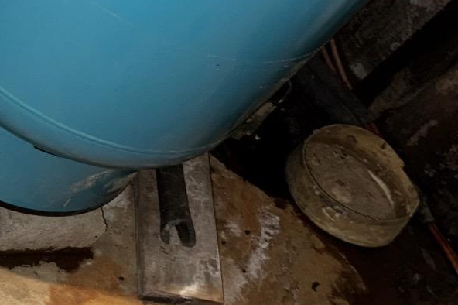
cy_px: 41
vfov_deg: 16.6
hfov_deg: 23.4
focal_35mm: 81
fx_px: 1030
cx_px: -59
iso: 80
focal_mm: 6.76
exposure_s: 1/4
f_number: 1.78
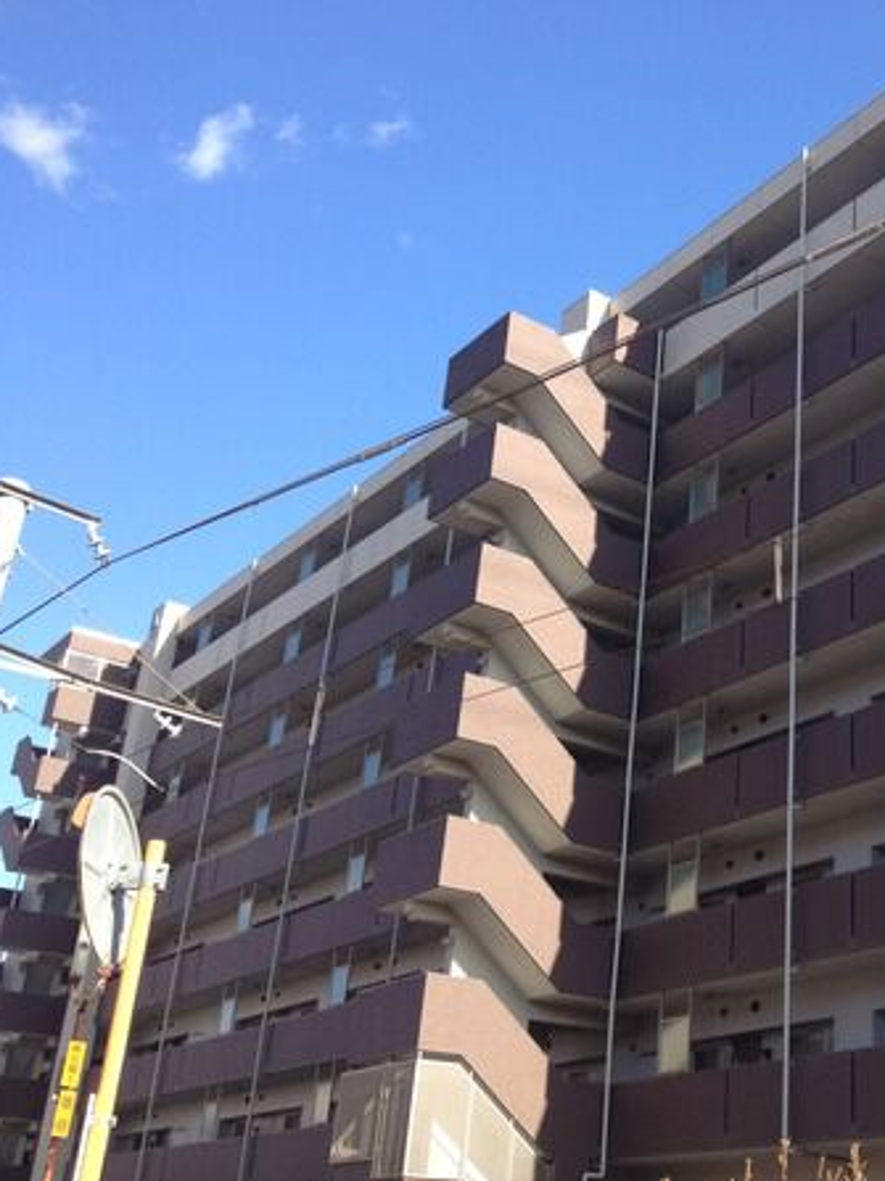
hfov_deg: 29.7
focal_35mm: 47
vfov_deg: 40.4
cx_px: 777
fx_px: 1603
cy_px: 589
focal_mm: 4.28
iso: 50
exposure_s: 1/613
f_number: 2.4
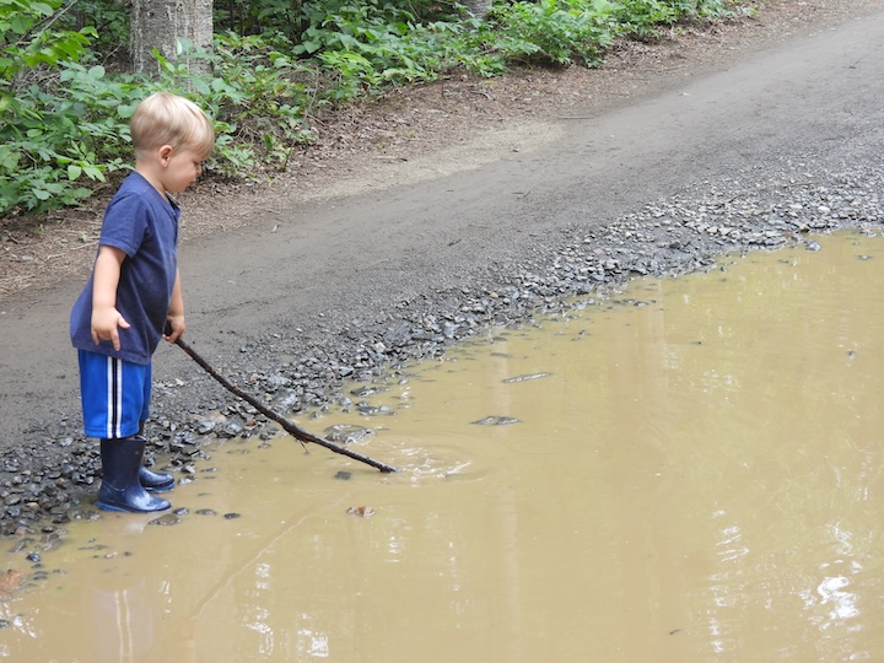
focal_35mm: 85
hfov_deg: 23.0
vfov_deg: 17.4
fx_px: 2171
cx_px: 442
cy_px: 332
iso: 100
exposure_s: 1/60
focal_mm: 15.2
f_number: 4
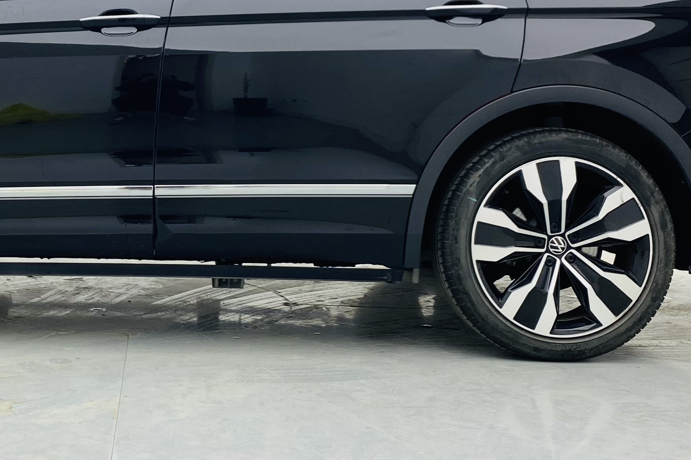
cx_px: 151
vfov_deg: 21.5
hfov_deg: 31.6
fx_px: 1190
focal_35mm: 62
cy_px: 59
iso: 32
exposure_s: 1/109
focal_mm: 4.25
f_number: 1.8
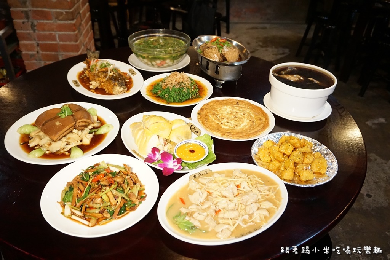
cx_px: 195
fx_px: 325
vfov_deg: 43.6
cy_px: 130
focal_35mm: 30
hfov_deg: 61.9
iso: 3200
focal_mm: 20
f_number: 4
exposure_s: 1/125
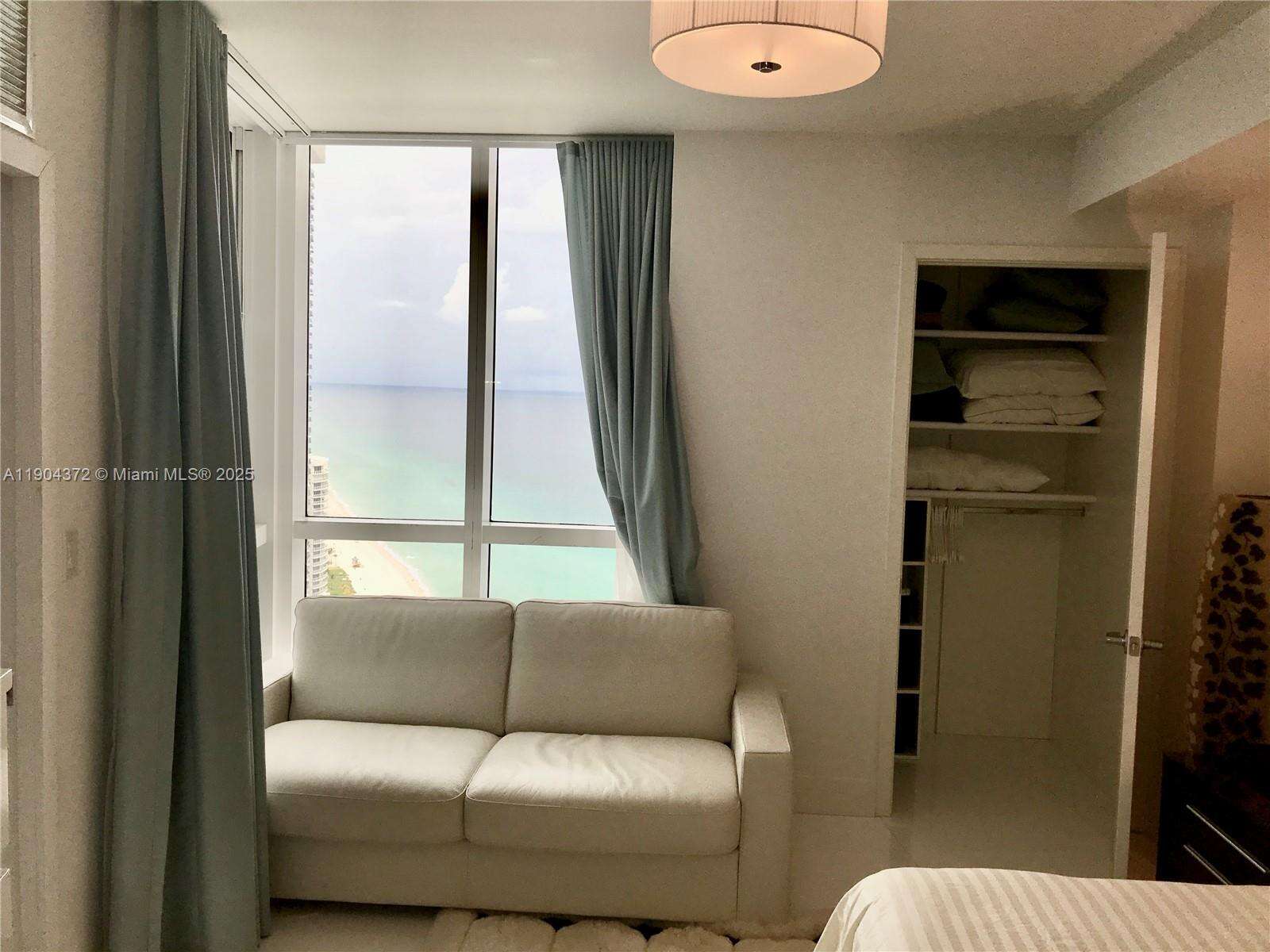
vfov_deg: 49.7
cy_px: 476
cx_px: 635
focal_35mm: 28
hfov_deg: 63.4
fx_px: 1027
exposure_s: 1/512
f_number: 1.8
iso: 20
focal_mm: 3.99
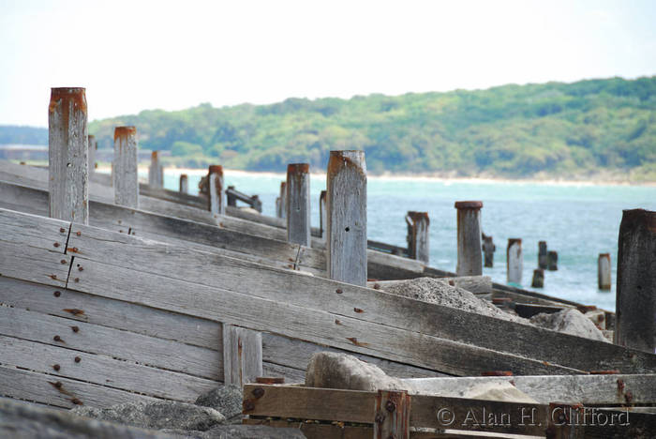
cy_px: 220
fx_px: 5471
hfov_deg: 6.9
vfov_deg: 4.6
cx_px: 328
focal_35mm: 300
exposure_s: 1/125
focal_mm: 200
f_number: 6.3
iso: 100
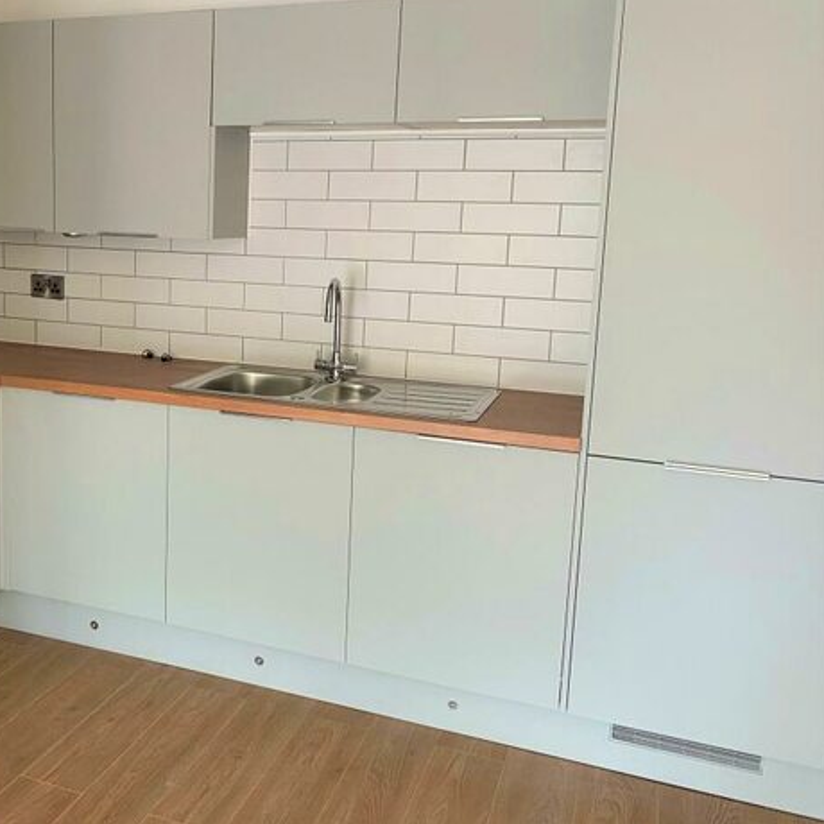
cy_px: 366
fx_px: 943
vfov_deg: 47.1
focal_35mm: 35
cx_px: 201
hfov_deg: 45.5
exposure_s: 1/85
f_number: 1.8
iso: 125
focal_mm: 4.25
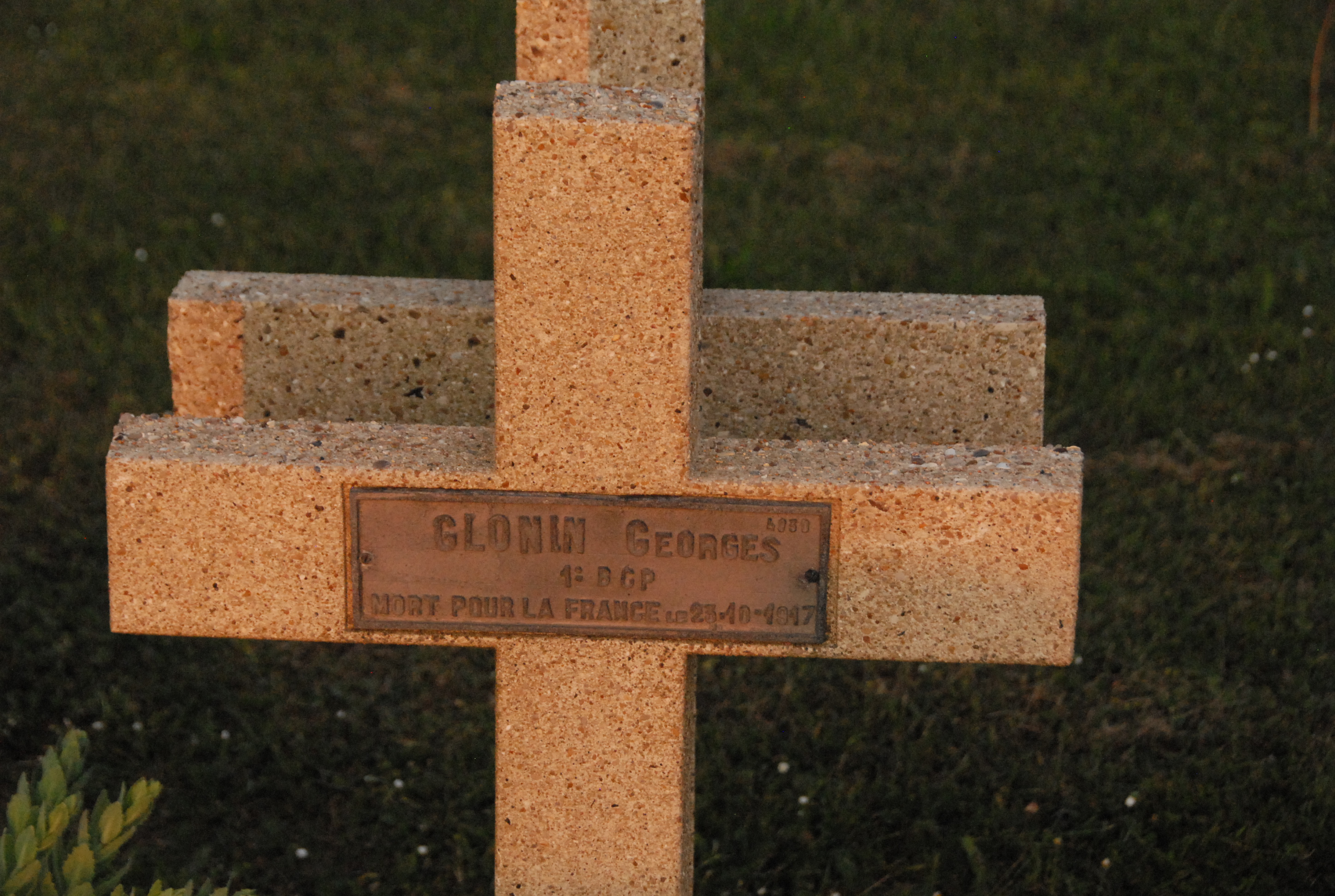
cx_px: 668
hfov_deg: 19.4
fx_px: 3902
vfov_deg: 13.1
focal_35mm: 105
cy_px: 448
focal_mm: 70
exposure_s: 1/640
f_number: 7.1
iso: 1600
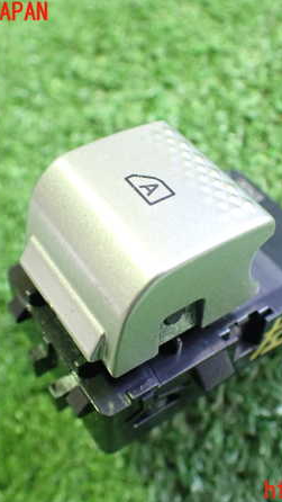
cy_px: 252
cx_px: 181
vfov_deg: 46.4
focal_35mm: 44
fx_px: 585
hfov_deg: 27.0
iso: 800
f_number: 2.3
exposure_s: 1/30
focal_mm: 5.4
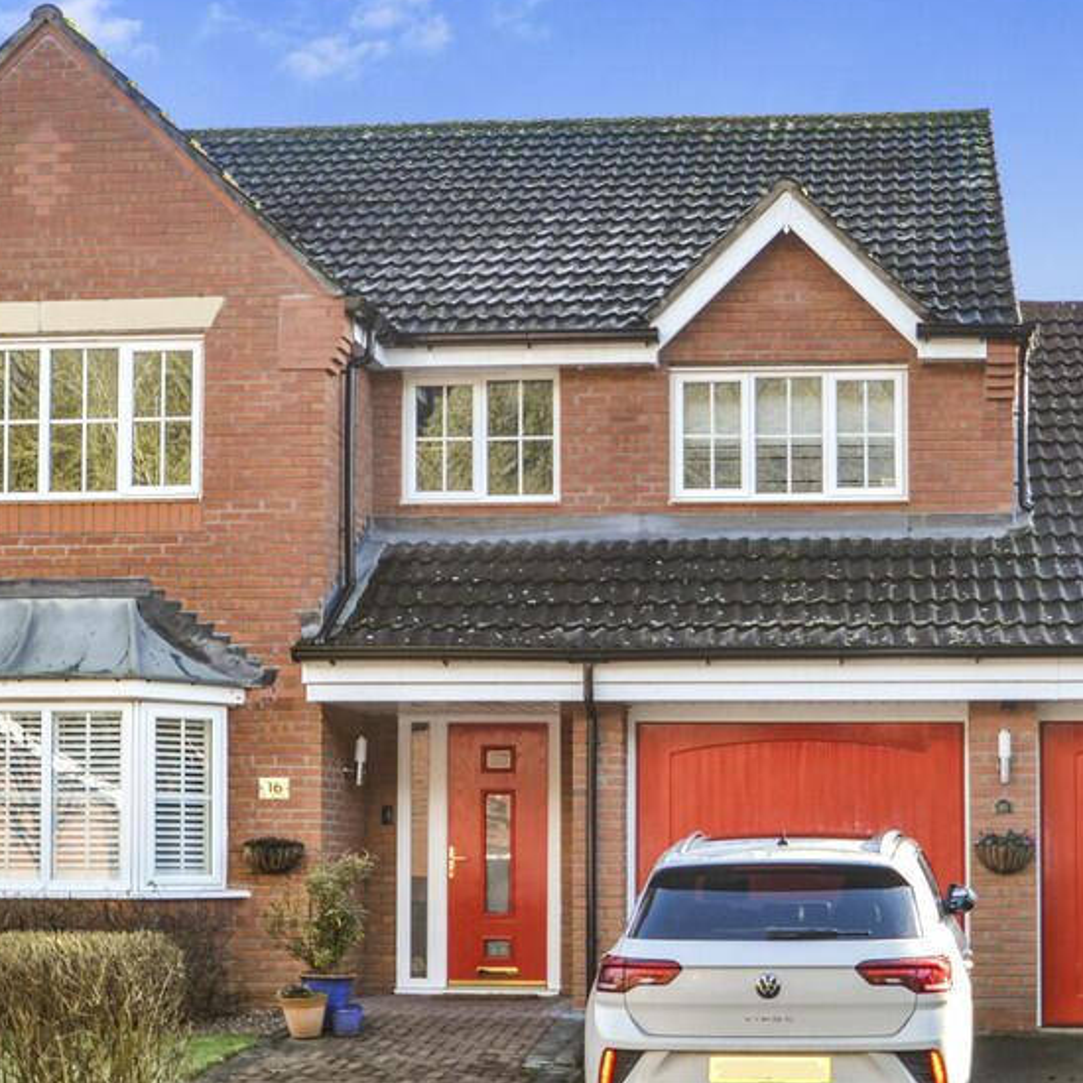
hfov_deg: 30.0
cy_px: 627
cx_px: 585
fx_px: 2018
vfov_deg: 30.0
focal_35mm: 57
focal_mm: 24
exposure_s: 1/125
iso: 125
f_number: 4.5
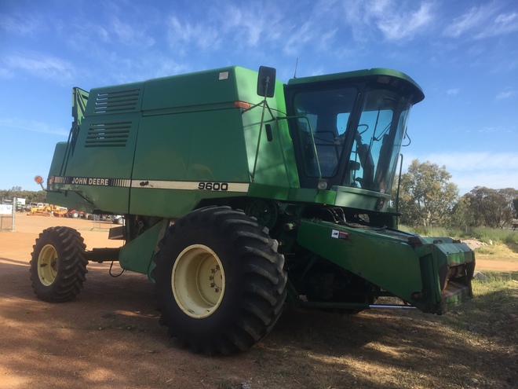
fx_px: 434
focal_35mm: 29
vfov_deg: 48.2
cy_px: 194
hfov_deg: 61.7
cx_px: 259
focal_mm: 4.15
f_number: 2.2
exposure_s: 1/964
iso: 32
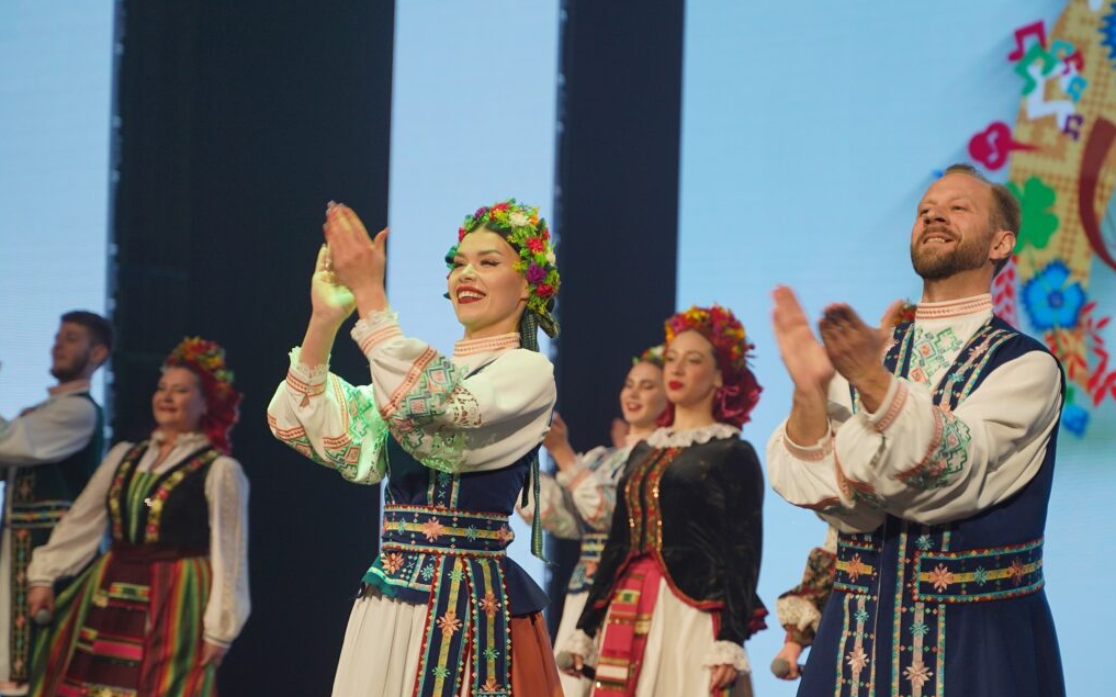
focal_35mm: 115
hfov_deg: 18.1
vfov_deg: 11.4
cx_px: 560
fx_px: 3497
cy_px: 354
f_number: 2.8
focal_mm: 75
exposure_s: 1/200
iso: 200
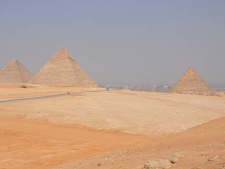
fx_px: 325
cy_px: 84
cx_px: 93
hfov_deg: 38.1
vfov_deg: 29.1
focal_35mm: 50
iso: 200
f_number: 10
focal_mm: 28
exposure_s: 1/400
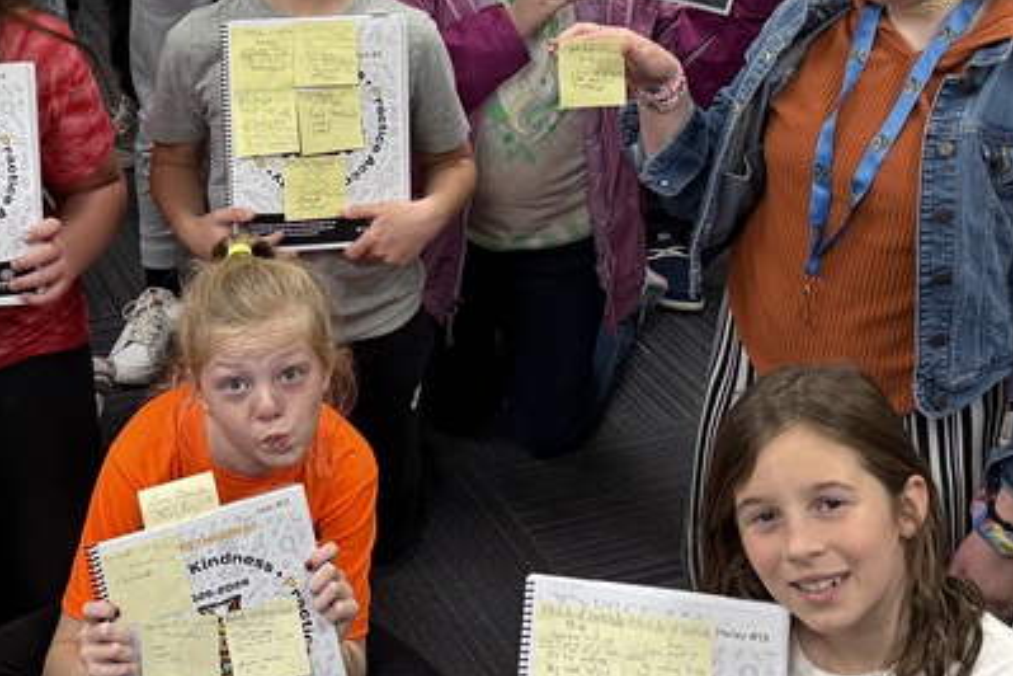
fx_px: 1801
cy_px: 51
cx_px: 312
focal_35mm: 64
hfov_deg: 31.1
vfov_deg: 20.7
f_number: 1.78
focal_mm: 6.76
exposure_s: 1/100
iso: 200
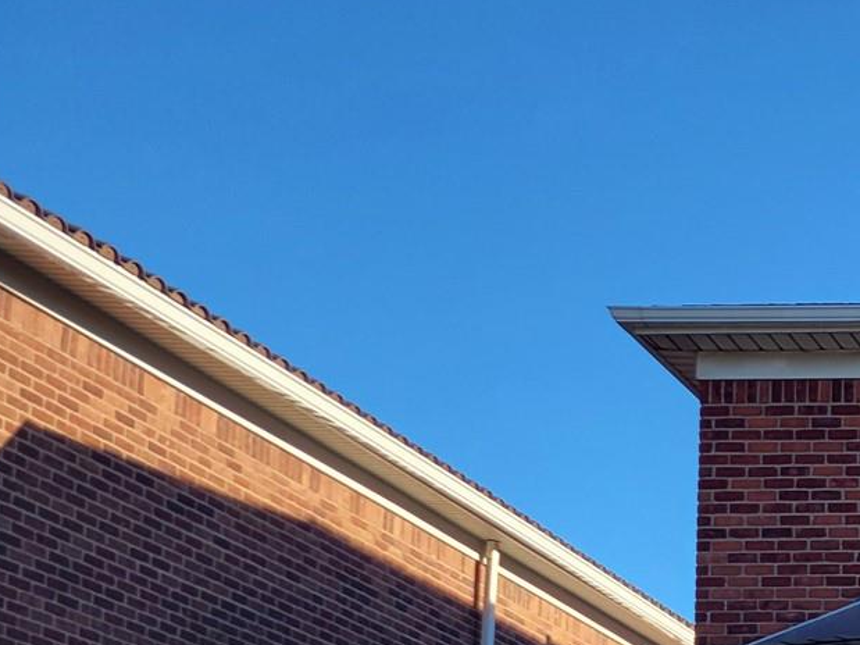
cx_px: 1405
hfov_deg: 19.0
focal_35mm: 86
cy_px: 965
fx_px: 2136
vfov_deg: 15.8
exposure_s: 1/675
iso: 40
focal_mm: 5.4
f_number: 1.8
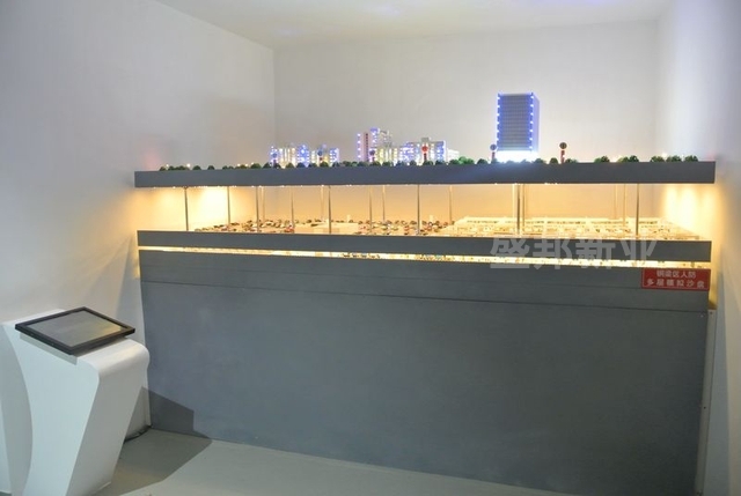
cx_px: 370
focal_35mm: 27
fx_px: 557
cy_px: 248
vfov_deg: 48.1
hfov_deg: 67.3
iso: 800
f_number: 3.5
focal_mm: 10
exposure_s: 1/20
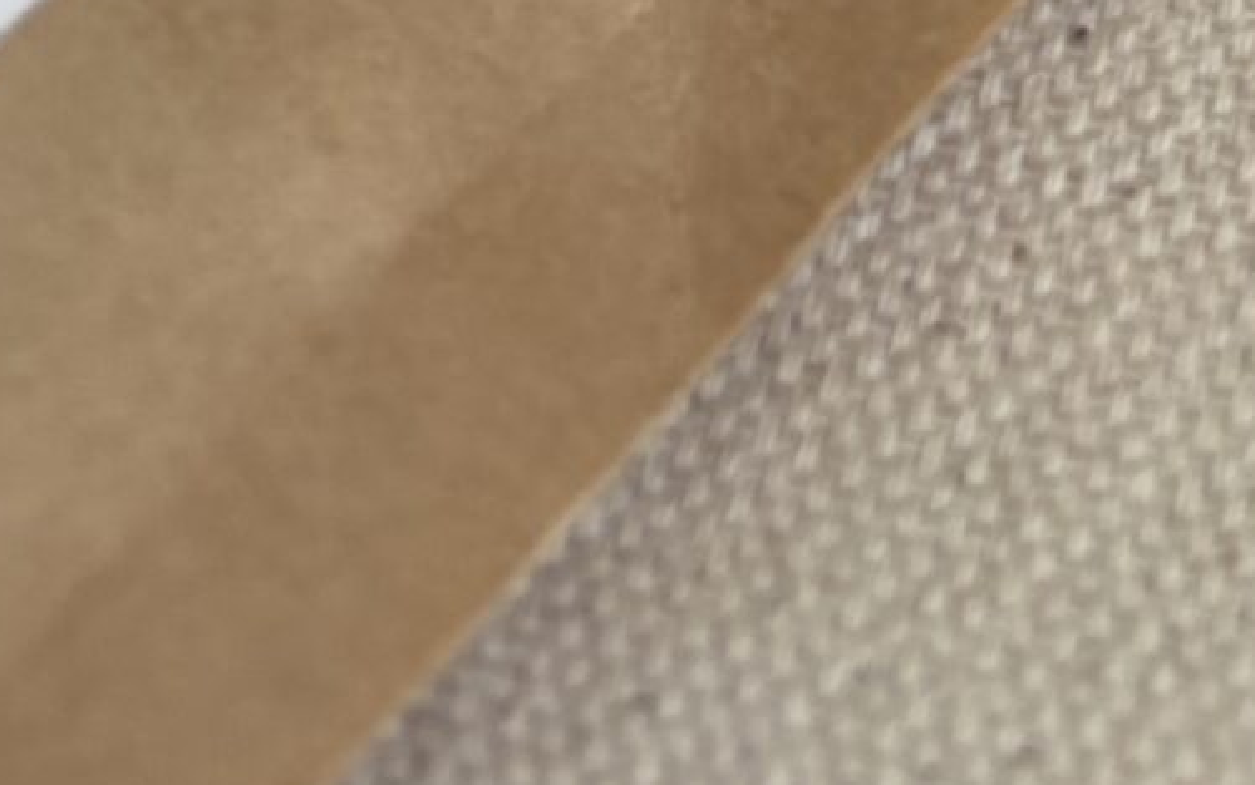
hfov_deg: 14.6
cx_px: 1252
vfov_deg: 7.2
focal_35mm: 141
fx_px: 4825
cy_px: -2232
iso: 50
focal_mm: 5.96
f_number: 1.6
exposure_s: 1/121
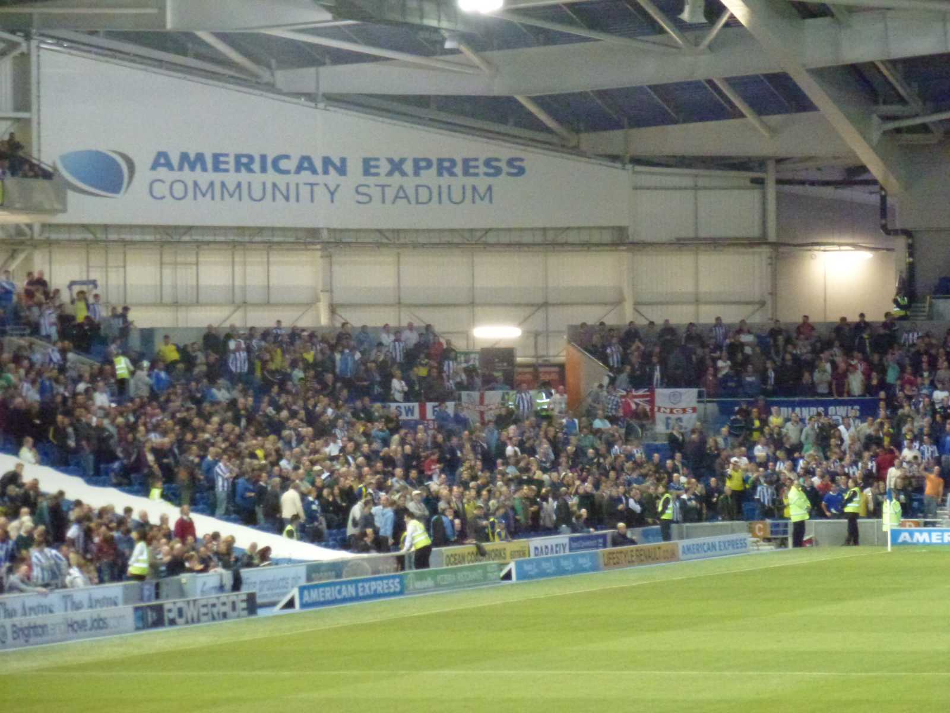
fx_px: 4995
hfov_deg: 10.9
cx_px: 475
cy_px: 356
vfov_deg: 8.2
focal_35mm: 182
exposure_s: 1/40
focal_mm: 32.6
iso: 1600
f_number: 5.4
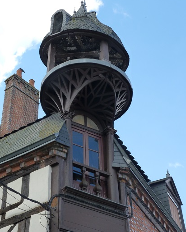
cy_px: 113
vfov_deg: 25.4
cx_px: 74
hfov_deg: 20.4
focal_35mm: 75
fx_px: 516
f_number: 4.5
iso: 125
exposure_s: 1/200
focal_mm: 9.8
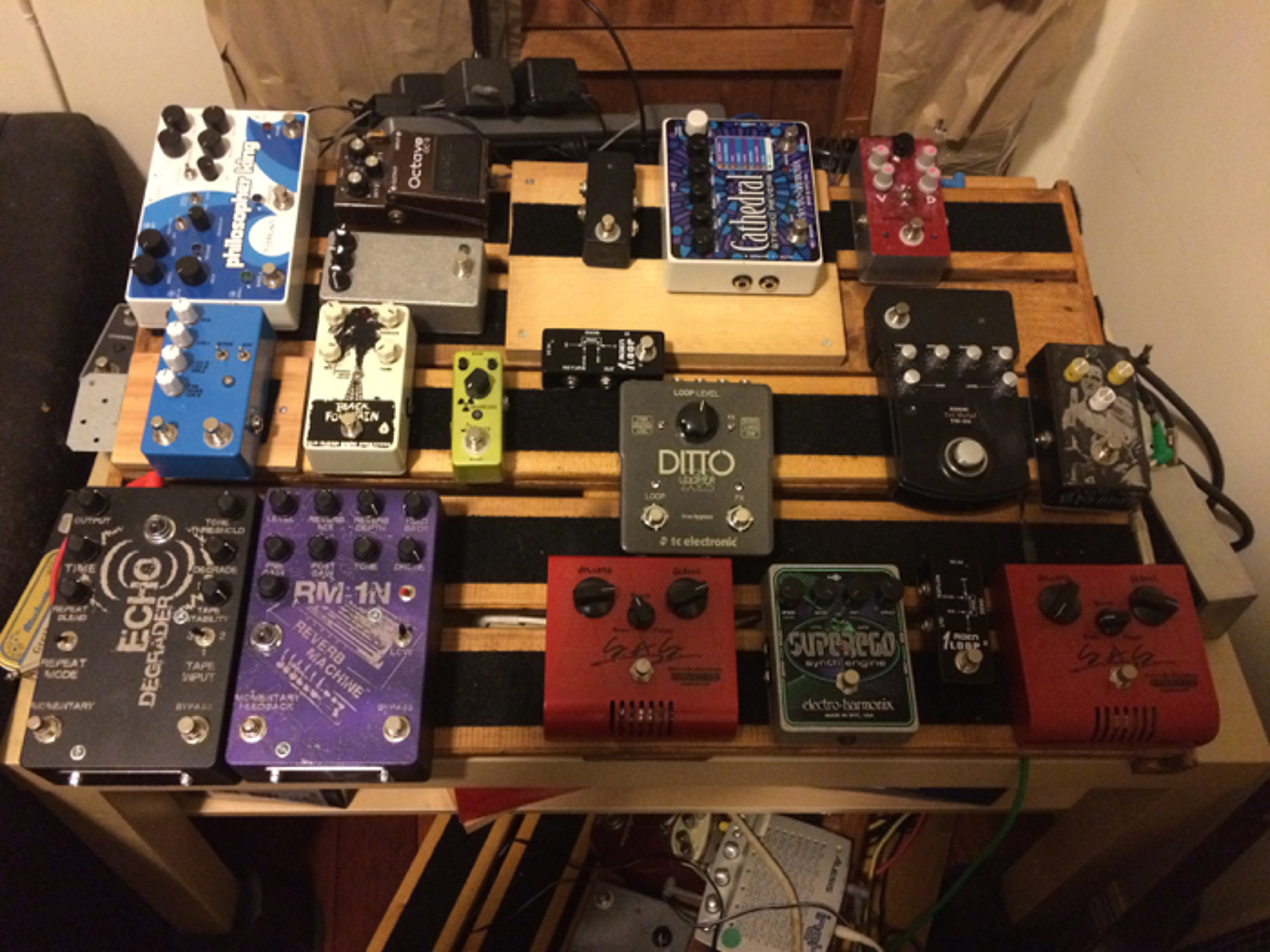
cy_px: 476
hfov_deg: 61.7
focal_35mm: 29
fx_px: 1064
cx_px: 635
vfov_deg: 48.2
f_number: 2.2
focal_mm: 4.15
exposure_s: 1/15
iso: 400
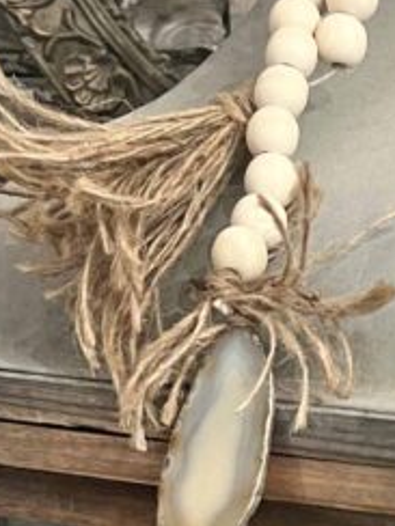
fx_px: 1658
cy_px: 701
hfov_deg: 13.4
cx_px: 389
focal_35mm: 109
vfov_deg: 16.9
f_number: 1.5
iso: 320
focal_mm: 5.7
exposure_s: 1/60
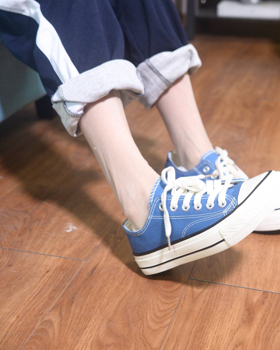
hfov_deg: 29.6
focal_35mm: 51
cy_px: 102
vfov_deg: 36.1
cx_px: 178
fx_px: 528
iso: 1250
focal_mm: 35
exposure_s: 1/100
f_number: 5
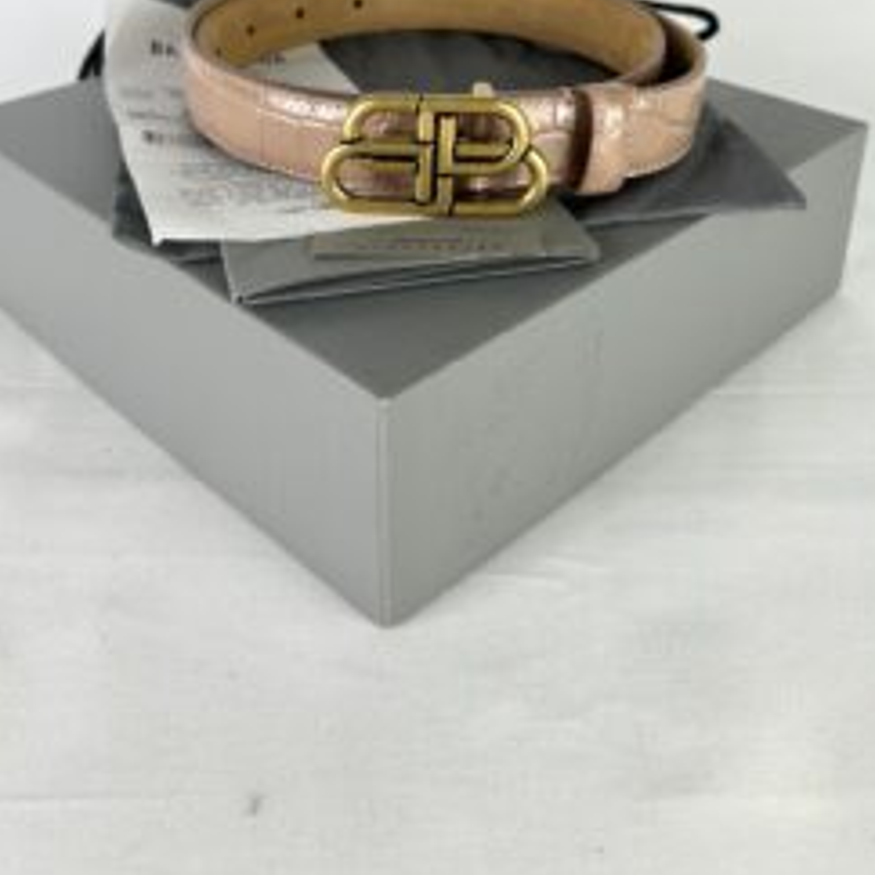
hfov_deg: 43.9
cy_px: 163
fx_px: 1087
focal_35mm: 38
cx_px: 423
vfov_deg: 41.8
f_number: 1.5
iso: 32
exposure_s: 1/127
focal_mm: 5.7
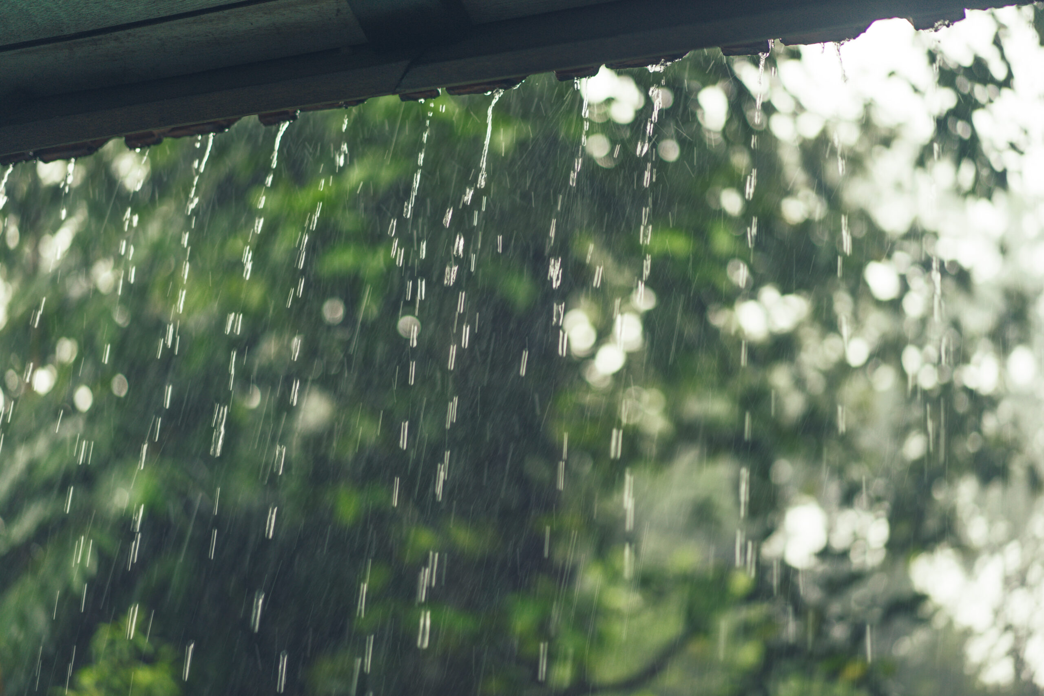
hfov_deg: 36.2
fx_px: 1595
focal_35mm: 55
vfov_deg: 24.6
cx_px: 522
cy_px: 348
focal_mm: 55
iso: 200
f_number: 1.8
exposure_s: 1/100
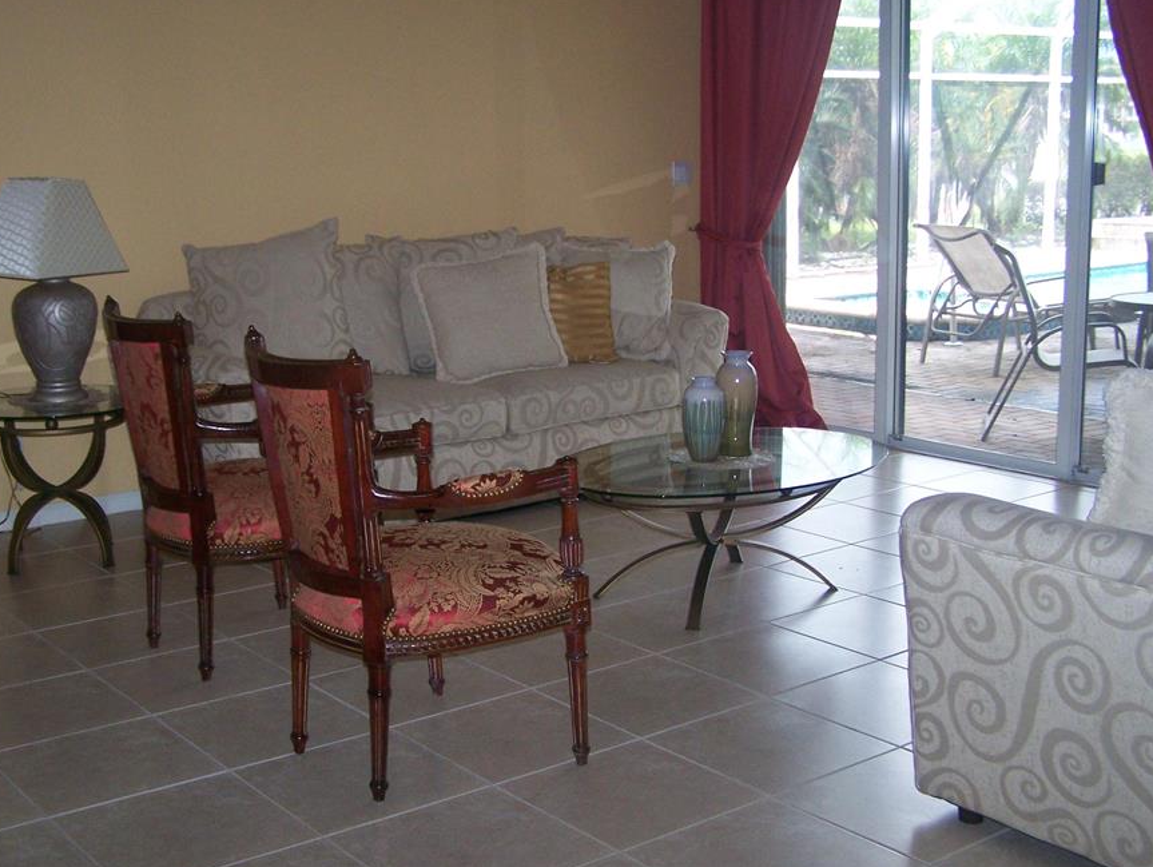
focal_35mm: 45
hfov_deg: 42.0
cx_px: 534
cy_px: 390
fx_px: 1500
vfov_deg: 32.2
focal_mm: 6.3
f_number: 2.8
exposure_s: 1/60
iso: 160
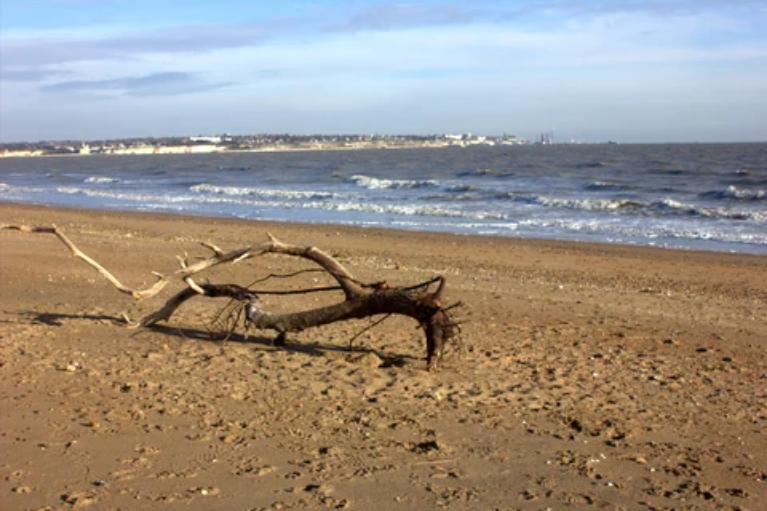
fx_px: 1065
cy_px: 256
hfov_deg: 39.6
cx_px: 384
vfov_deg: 27.0
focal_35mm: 50
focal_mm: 32
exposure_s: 1/250
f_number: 10
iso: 100
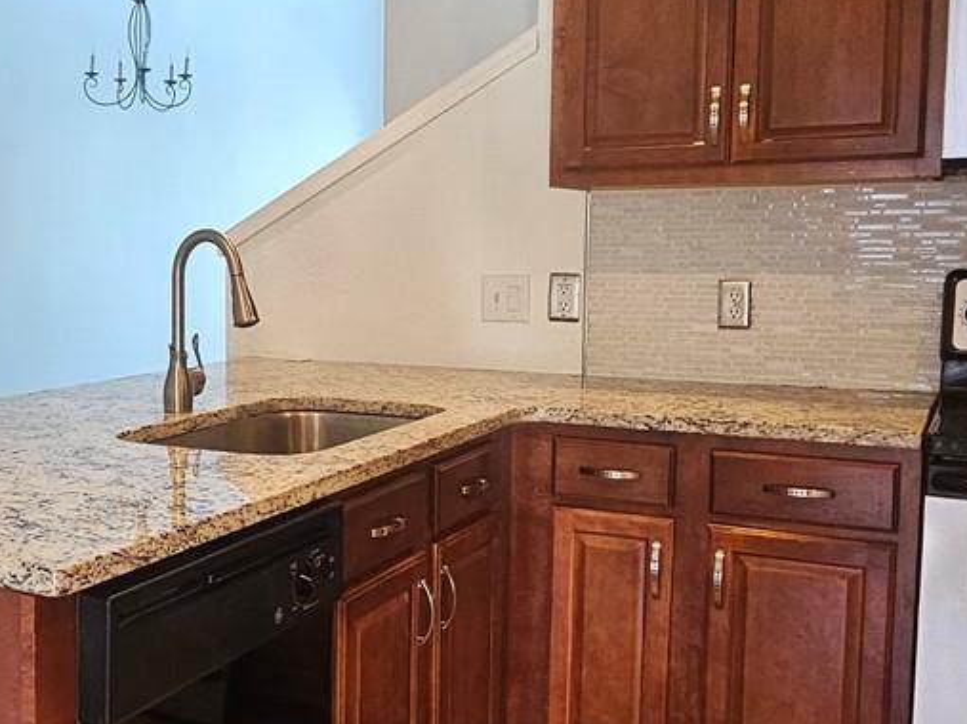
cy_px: 358
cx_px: 135
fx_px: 1145
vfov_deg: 35.1
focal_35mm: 41
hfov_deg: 42.7
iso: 250
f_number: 2.2
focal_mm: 2.2
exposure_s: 1/60
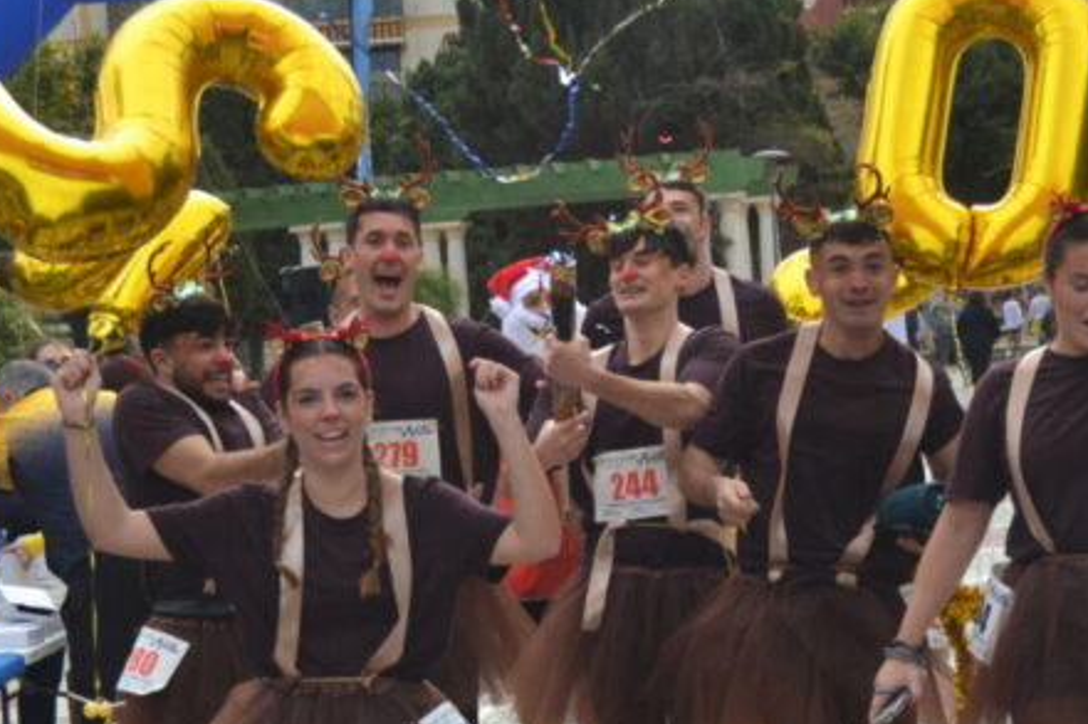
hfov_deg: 16.8
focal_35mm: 122
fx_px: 3690
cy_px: 551
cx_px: 559
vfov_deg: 11.2
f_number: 4.5
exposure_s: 1/800
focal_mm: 35
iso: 400
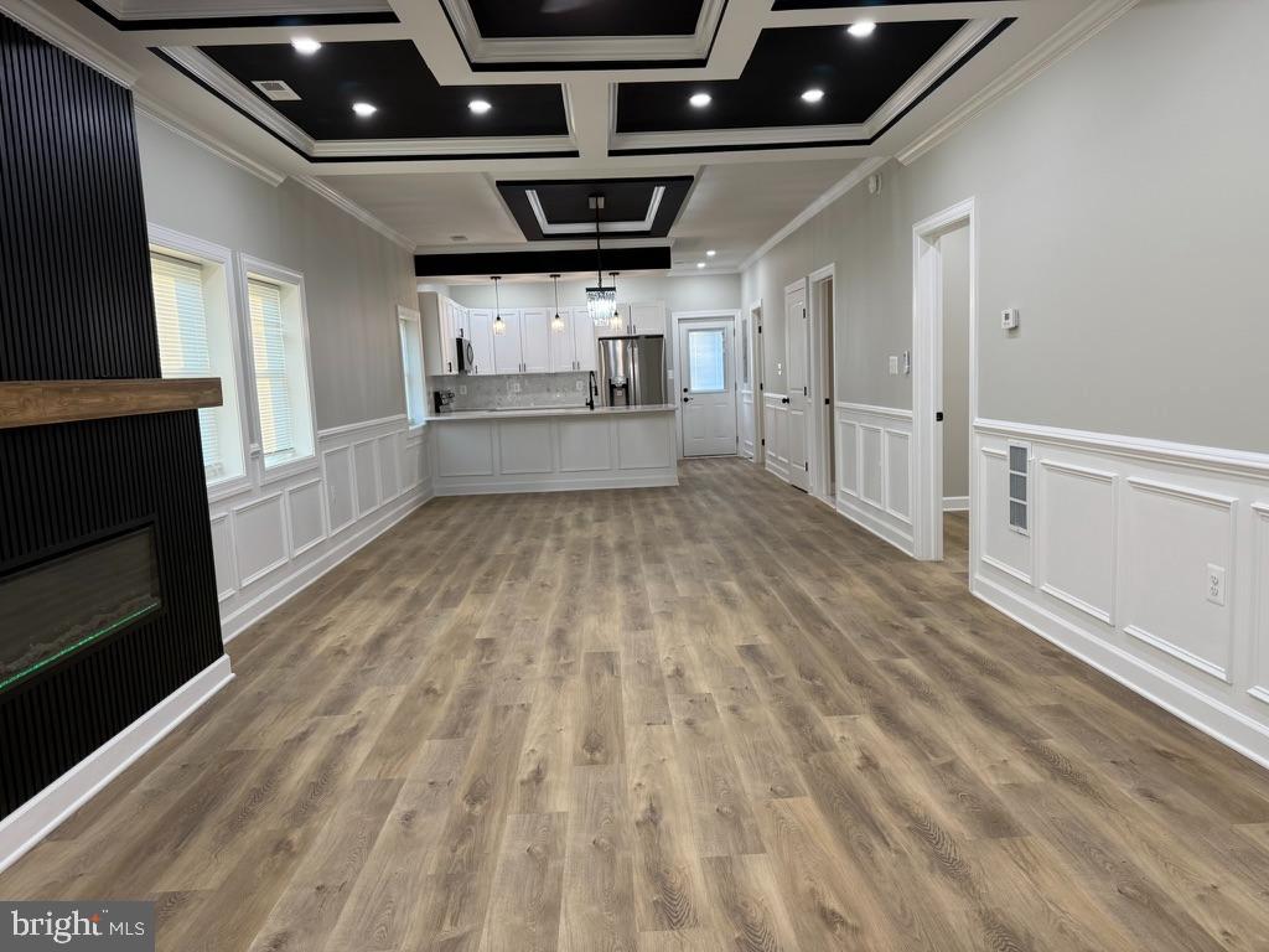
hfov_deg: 71.6
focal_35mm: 24
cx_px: 634
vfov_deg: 56.8
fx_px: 880
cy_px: 476
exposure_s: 1/120
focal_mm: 6.76
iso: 160
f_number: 1.78
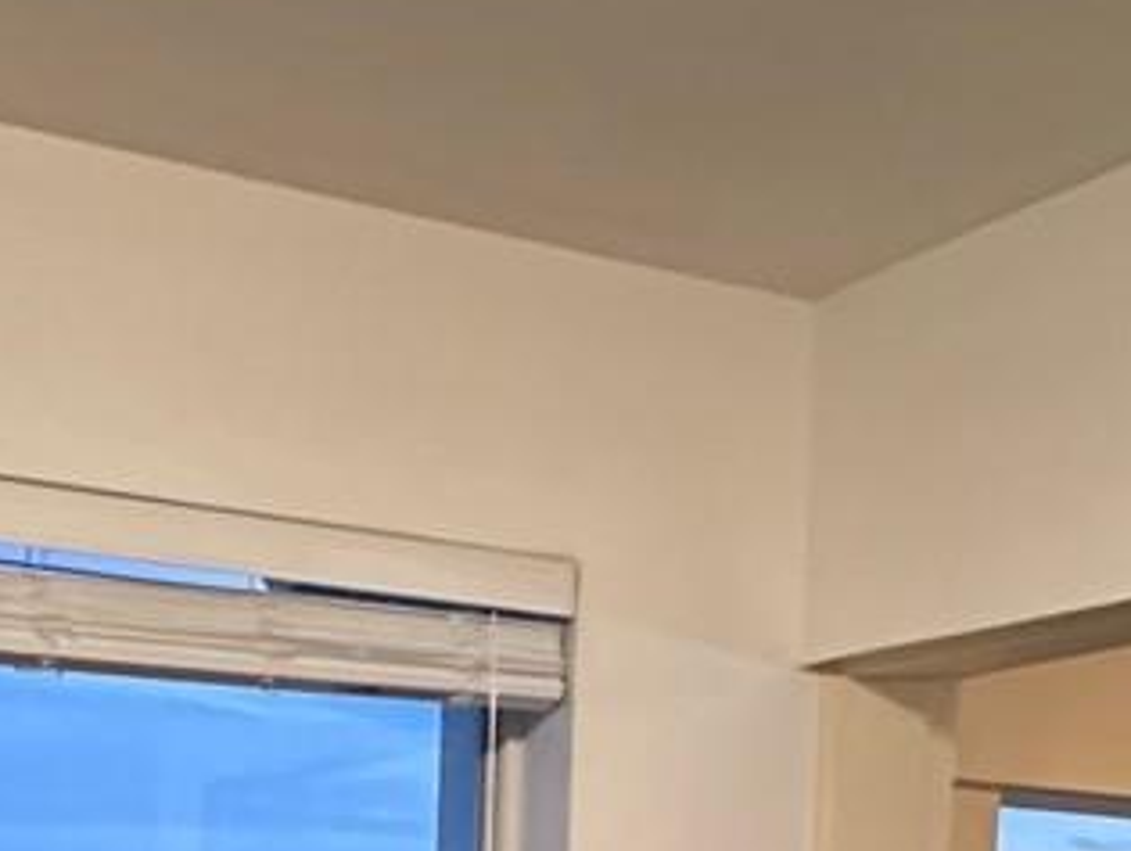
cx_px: 445
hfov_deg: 27.3
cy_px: 1300
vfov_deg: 18.3
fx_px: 2322
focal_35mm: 71
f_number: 2.2
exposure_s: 1/60
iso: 1000
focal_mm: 2.22
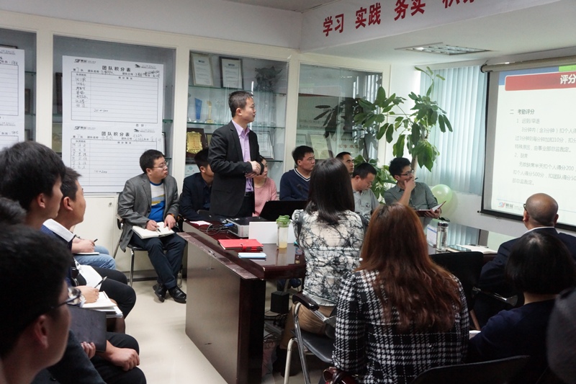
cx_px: 288
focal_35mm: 36
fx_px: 576
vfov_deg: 36.9
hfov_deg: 53.1
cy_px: 192
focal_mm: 24
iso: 3200
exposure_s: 1/80
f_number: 4.5
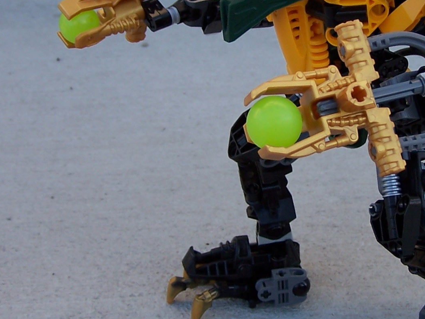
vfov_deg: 17.8
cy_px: 135
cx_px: 314
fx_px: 1019
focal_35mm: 83
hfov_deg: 23.3
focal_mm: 6.3
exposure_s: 1/250
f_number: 2.8
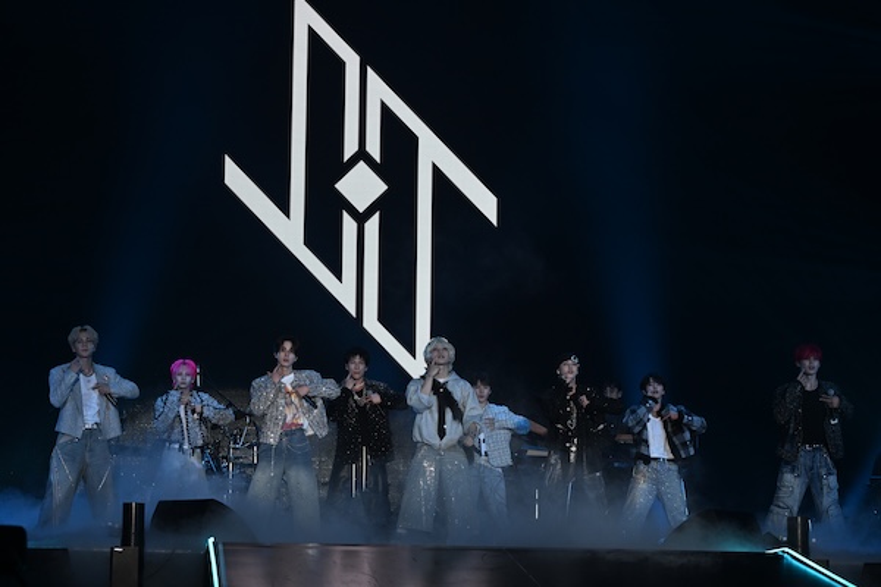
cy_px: 294
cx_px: 440
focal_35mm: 100
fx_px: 2447
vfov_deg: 13.7
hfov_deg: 20.4
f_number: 8
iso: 1600
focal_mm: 100
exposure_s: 1/400
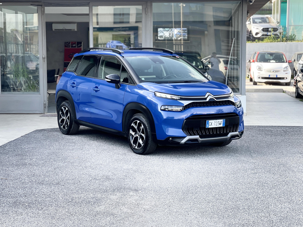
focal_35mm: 65
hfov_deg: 29.8
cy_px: 114
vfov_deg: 22.6
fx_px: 569
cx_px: 150
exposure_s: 1/121
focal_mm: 7.5
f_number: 2.2
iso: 32
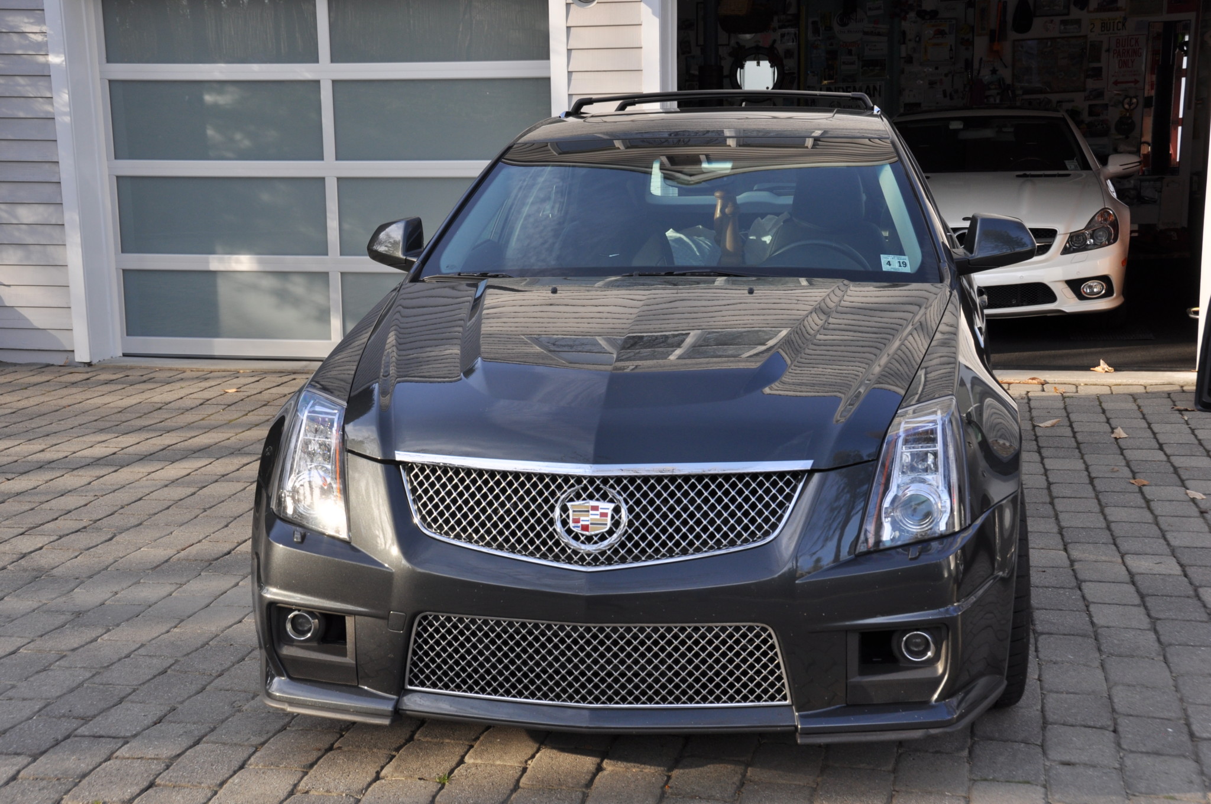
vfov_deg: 25.7
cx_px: 606
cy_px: 402
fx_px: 1764
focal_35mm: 52
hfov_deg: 37.9
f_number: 10
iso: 200
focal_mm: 35
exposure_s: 1/100
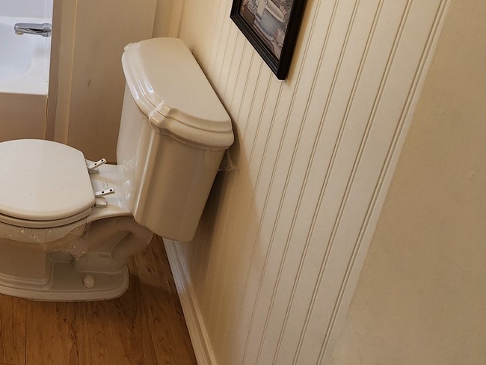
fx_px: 449
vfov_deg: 36.8
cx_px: -17
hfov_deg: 46.0
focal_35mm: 32
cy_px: -42
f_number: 2.2
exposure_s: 1/60
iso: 80
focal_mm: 2.2
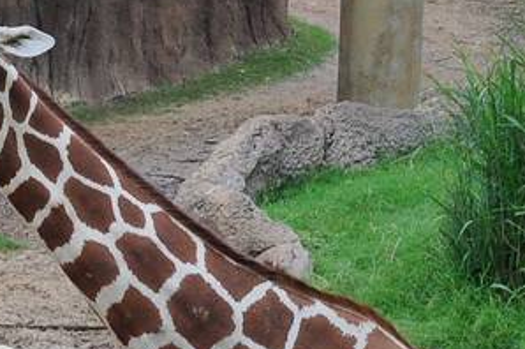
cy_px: 352
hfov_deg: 3.6
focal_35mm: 564
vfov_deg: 2.4
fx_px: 8216
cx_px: -562
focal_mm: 70
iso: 360
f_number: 10
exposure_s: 1/250
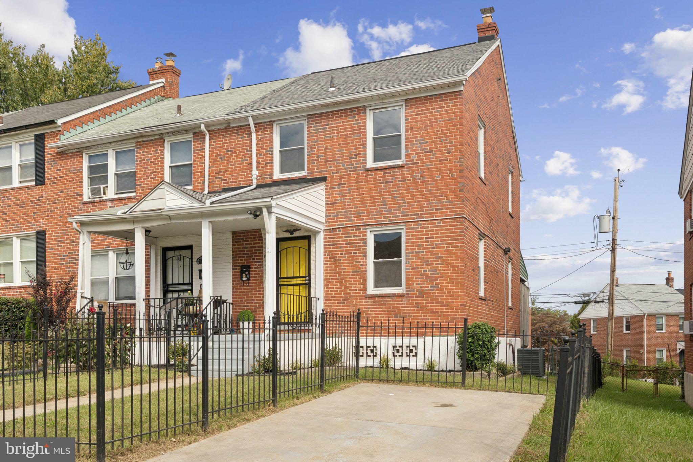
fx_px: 616
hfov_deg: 58.7
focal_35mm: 32
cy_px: 231
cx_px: 346
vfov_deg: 41.1
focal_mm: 32
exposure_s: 1/1000
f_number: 8
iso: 400
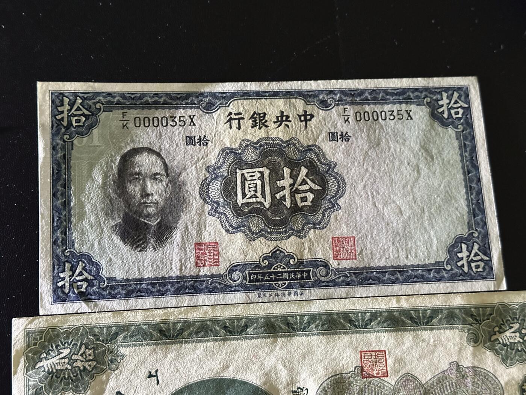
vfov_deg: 30.3
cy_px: 198
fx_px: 729
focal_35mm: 48
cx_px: 263
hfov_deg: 39.7
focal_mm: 6.86
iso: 640
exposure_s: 1/28
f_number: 1.78
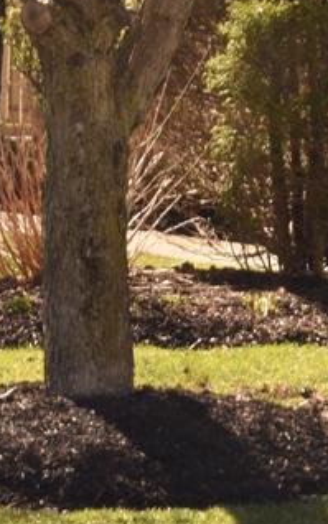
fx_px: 4315
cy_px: -450
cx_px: 593
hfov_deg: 4.3
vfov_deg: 6.8
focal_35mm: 302
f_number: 18
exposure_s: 1/50
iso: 320
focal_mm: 46
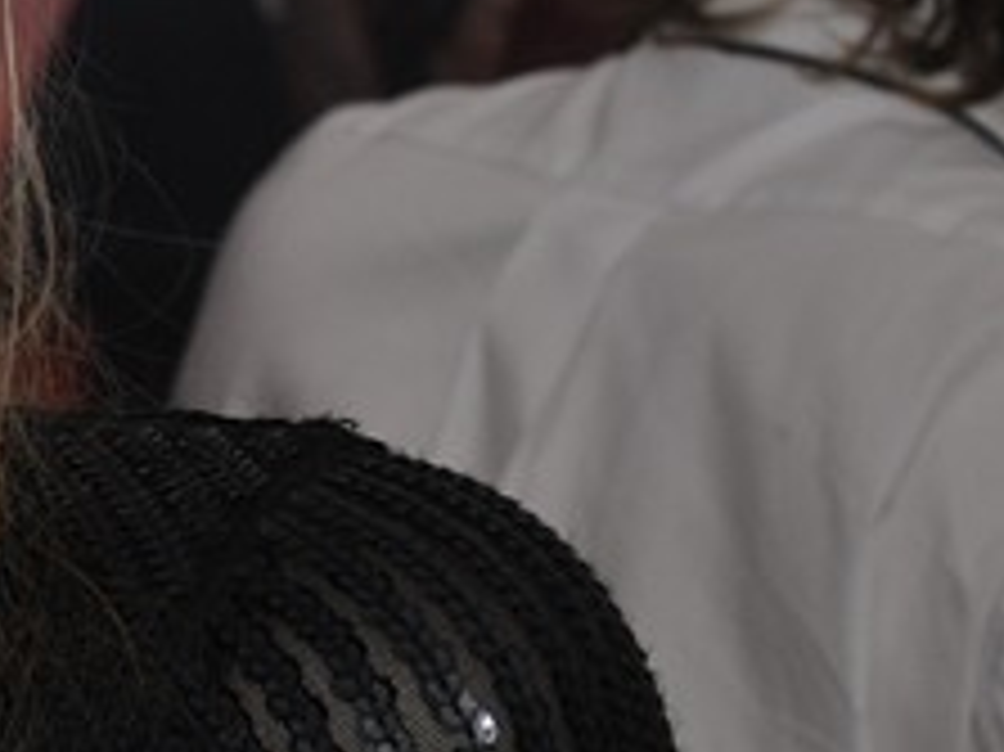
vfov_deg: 10.3
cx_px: -513
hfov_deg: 13.1
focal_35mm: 142
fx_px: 4116
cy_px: -54
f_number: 5
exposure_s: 1/60
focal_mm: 22
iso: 400
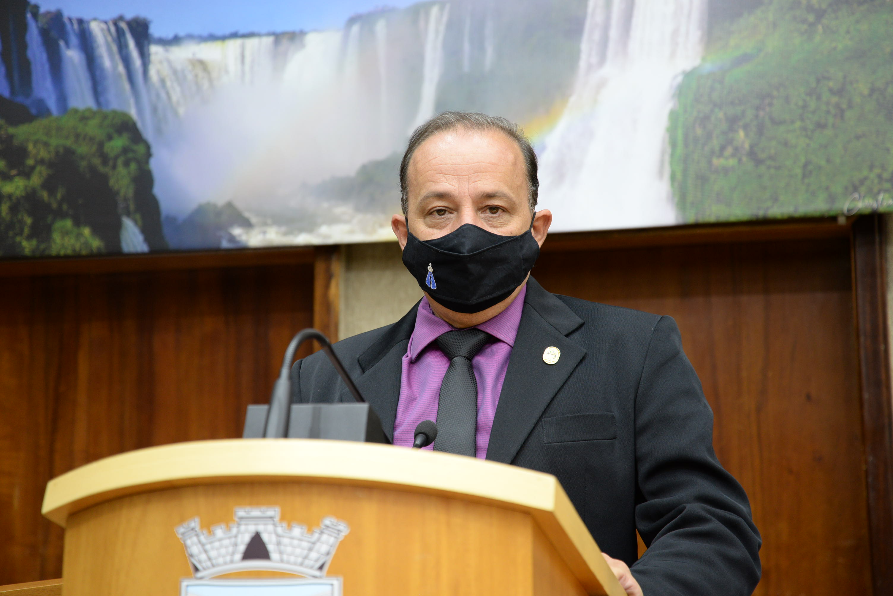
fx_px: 1638
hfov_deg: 30.5
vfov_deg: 20.6
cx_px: 446
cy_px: 298
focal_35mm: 66
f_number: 4.5
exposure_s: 1/50
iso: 1000
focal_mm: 66
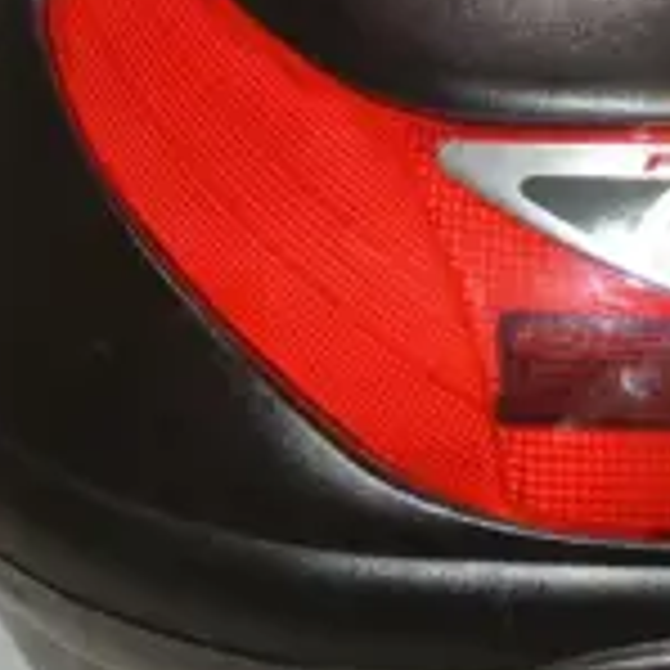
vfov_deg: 17.7
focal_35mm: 98
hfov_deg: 17.5
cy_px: 252
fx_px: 2146
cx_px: 612
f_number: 3.8
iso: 200
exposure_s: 1/60
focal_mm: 12.2
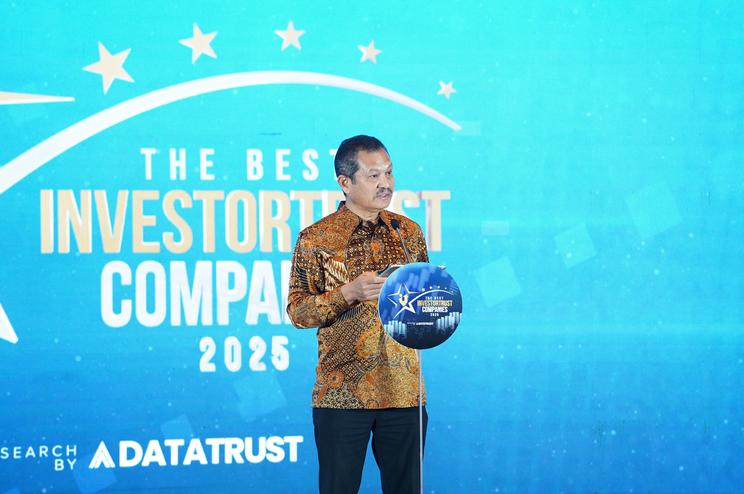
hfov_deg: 11.1
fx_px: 3820
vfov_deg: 7.4
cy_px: 247
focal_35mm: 185
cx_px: 372
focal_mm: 185
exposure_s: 1/160
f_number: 4
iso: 3200
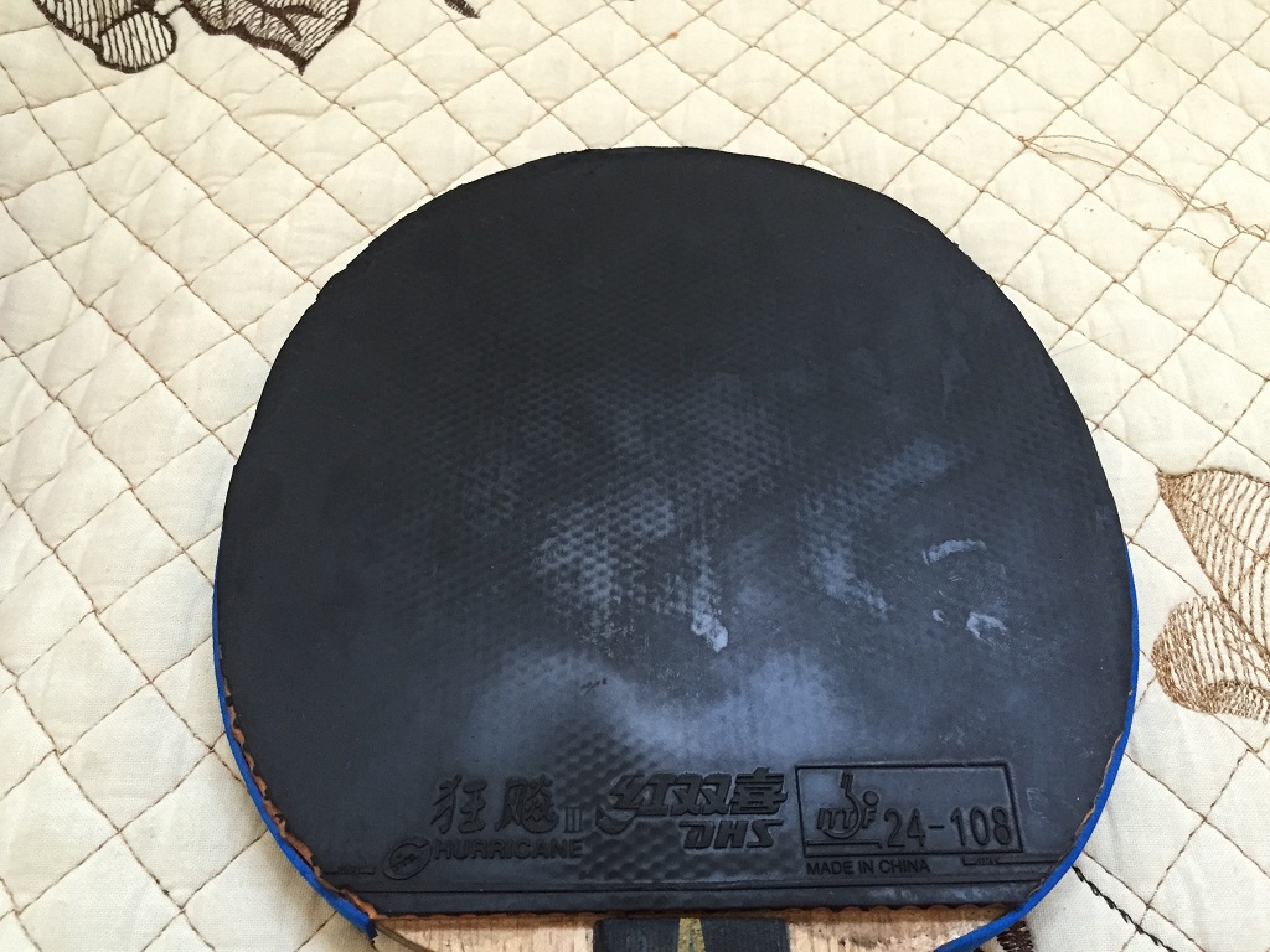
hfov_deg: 61.7
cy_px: 476
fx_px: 1064
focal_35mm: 29
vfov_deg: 48.2
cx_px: 635
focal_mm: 4.15
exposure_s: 1/30
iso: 250
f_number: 2.2
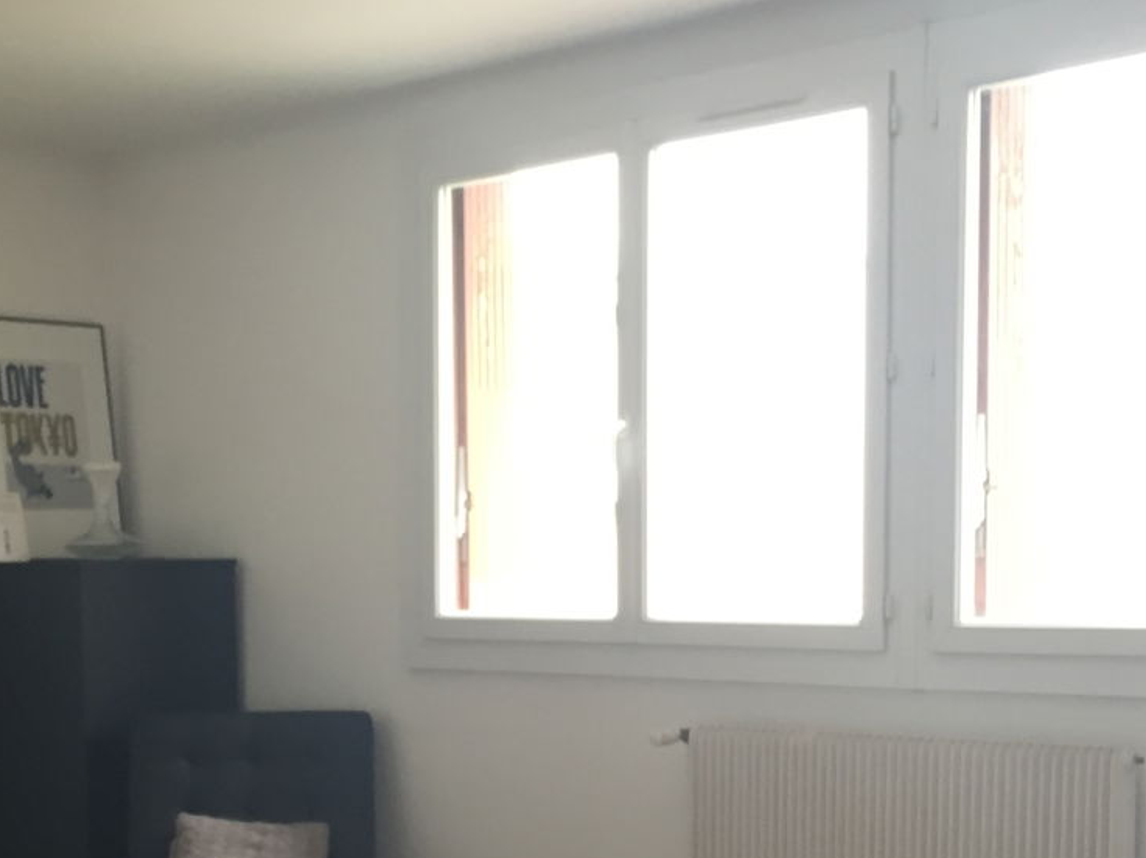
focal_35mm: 63
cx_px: 414
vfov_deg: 22.7
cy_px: 757
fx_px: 2085
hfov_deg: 30.6
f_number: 2.2
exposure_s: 1/33
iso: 40
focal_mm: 4.15
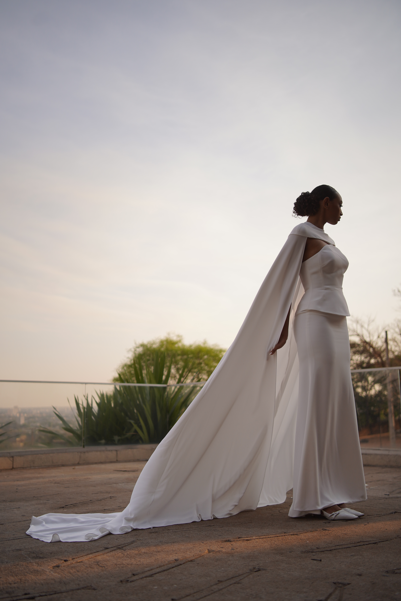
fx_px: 585
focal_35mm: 35
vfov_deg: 54.4
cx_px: 200
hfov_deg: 37.9
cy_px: 300
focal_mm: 35
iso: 200
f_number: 2
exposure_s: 1/3200
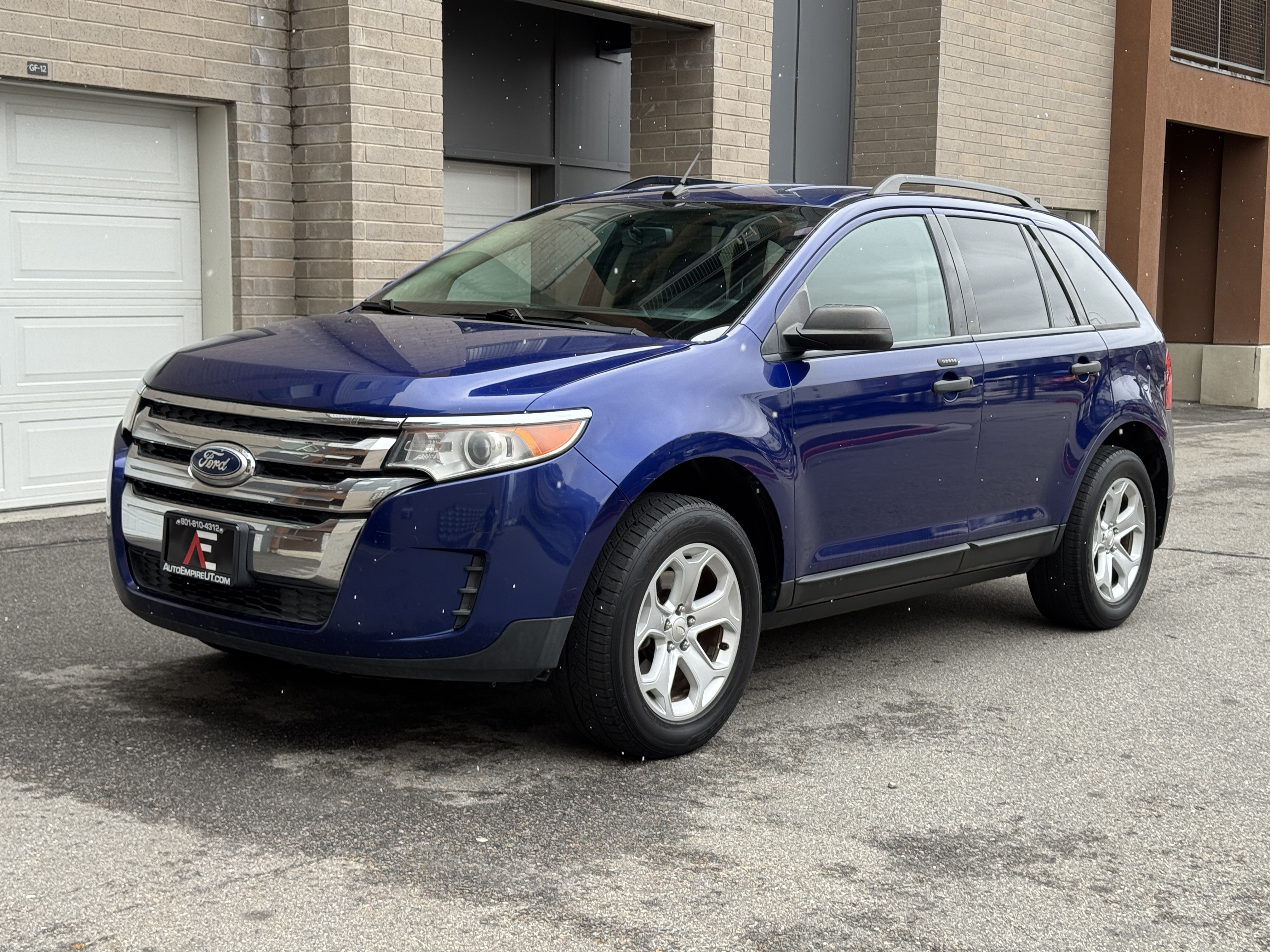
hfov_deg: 39.7
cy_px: 476
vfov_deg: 30.3
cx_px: 635
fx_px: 1761
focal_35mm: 48
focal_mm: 6.76
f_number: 1.78
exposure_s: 1/658
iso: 64
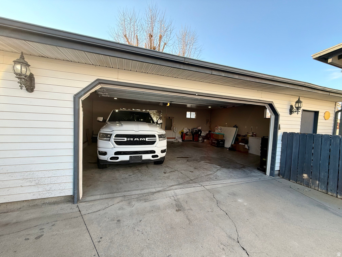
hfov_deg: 102.1
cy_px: 128
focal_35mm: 14
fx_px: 138
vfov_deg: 85.7
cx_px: 171
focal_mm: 2.22
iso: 50
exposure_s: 1/123
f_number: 2.2
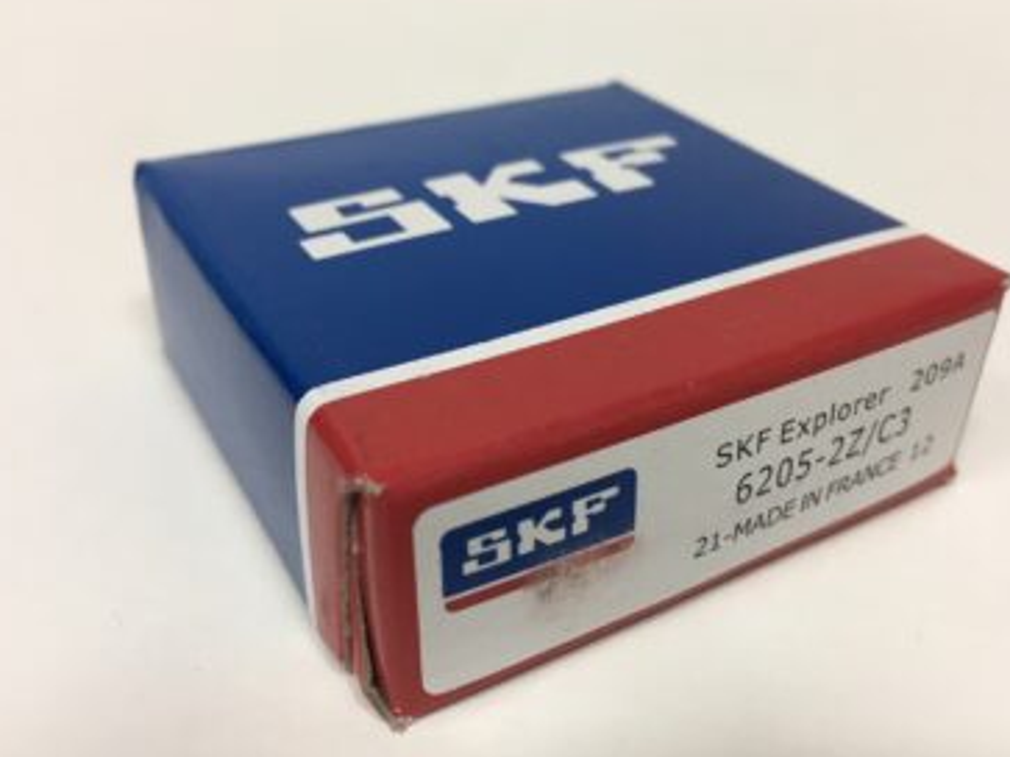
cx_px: 523
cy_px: 376
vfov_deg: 44.1
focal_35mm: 32
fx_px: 933
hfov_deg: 56.8
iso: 80
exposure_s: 1/33
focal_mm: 4.15
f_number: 2.2
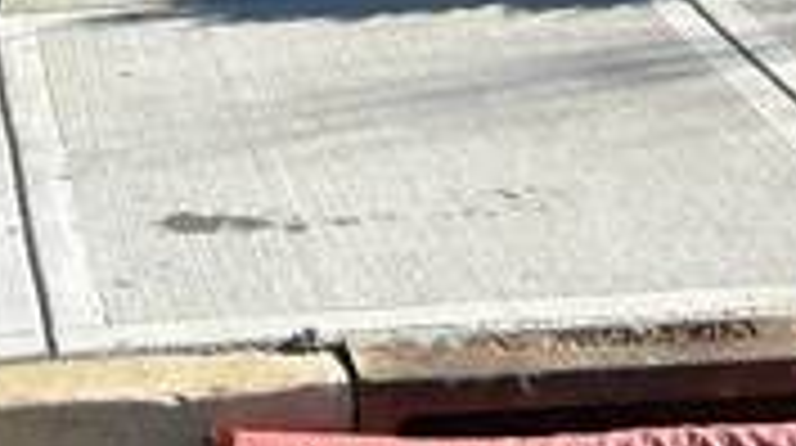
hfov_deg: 13.9
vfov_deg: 6.7
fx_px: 3246
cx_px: 180
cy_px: -1113
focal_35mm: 154
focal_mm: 5.7
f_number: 1.5
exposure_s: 1/2762
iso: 50
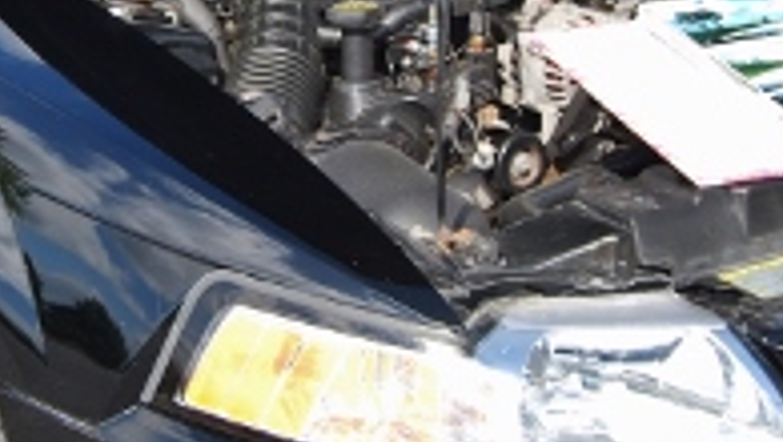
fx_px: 2140
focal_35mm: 103
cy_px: -20
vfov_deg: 11.6
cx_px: 229
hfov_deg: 20.6
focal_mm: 20
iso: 100
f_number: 6.3
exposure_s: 1/200
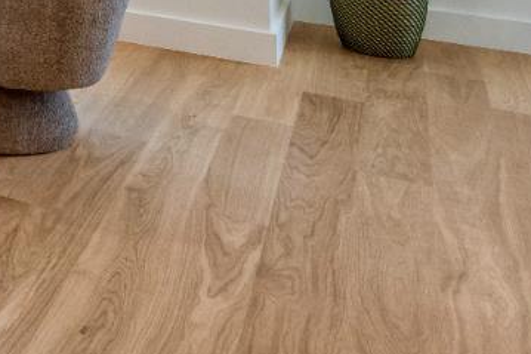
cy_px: -270
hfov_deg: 19.6
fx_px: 1047
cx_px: -469
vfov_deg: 16.3
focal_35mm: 71
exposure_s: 1/25
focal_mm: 17
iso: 500
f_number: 10
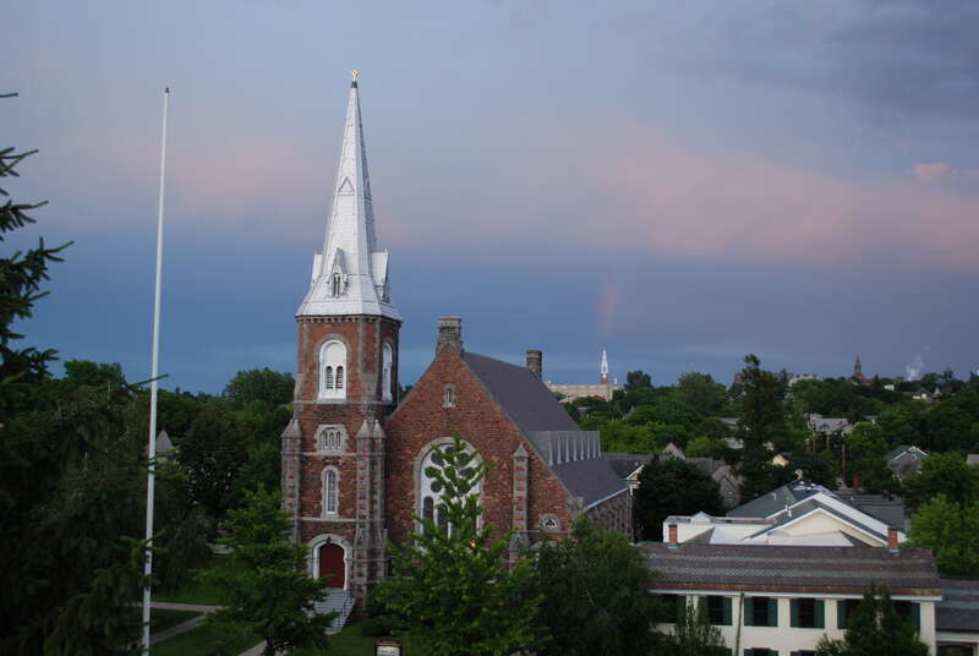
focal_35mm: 36
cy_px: 328
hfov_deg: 53.1
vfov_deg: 37.0
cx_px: 490
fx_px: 980
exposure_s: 1/30
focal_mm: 24
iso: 100
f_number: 4.2
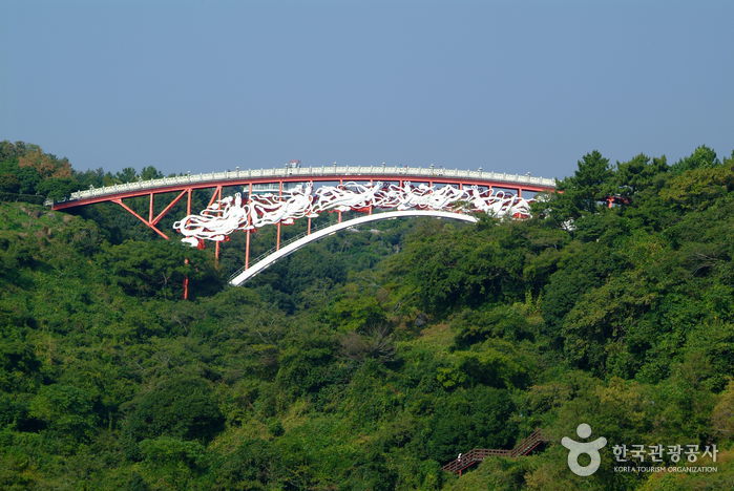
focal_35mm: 128
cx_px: 367
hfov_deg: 16.0
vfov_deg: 10.7
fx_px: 2613
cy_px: 246
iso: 200
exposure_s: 1/250
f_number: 8
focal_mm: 85
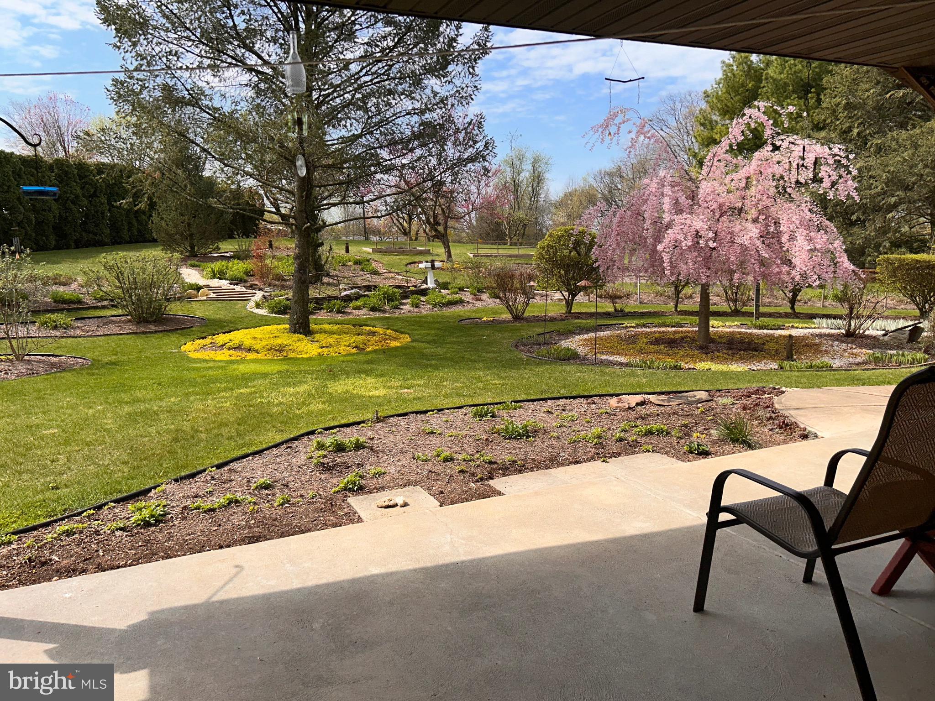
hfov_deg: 67.3
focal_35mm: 26
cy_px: 350
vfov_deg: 53.1
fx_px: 702
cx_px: 468
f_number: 1.5
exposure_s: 1/5882
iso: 32
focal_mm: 5.7
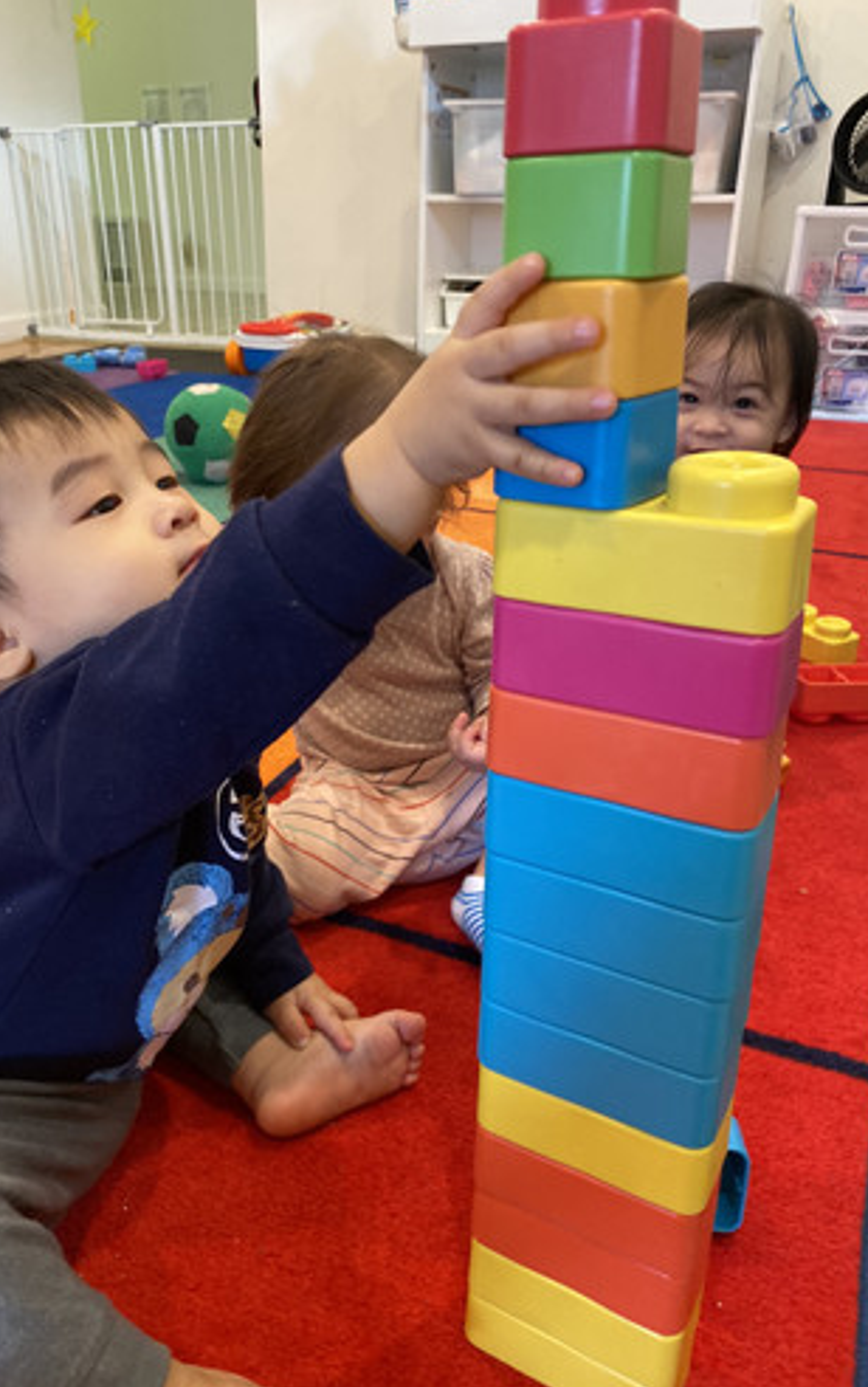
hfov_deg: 44.5
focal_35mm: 28
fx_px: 1059
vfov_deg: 66.4
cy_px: 696
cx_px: 393
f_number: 1.8
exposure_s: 1/60
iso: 250
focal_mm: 4.25
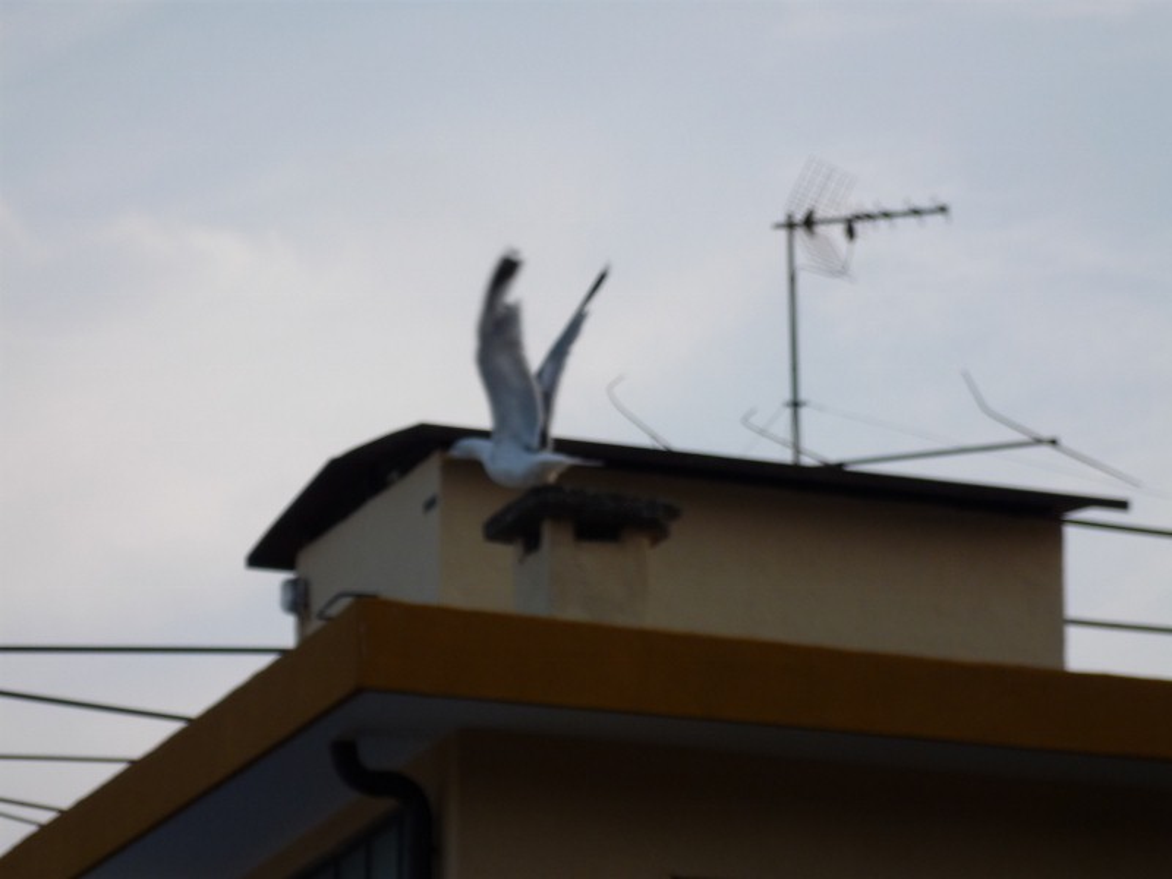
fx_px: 5417
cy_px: 440
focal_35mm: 160
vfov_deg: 9.3
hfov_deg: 12.3
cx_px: 586
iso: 100
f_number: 5.9
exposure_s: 1/160
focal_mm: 26
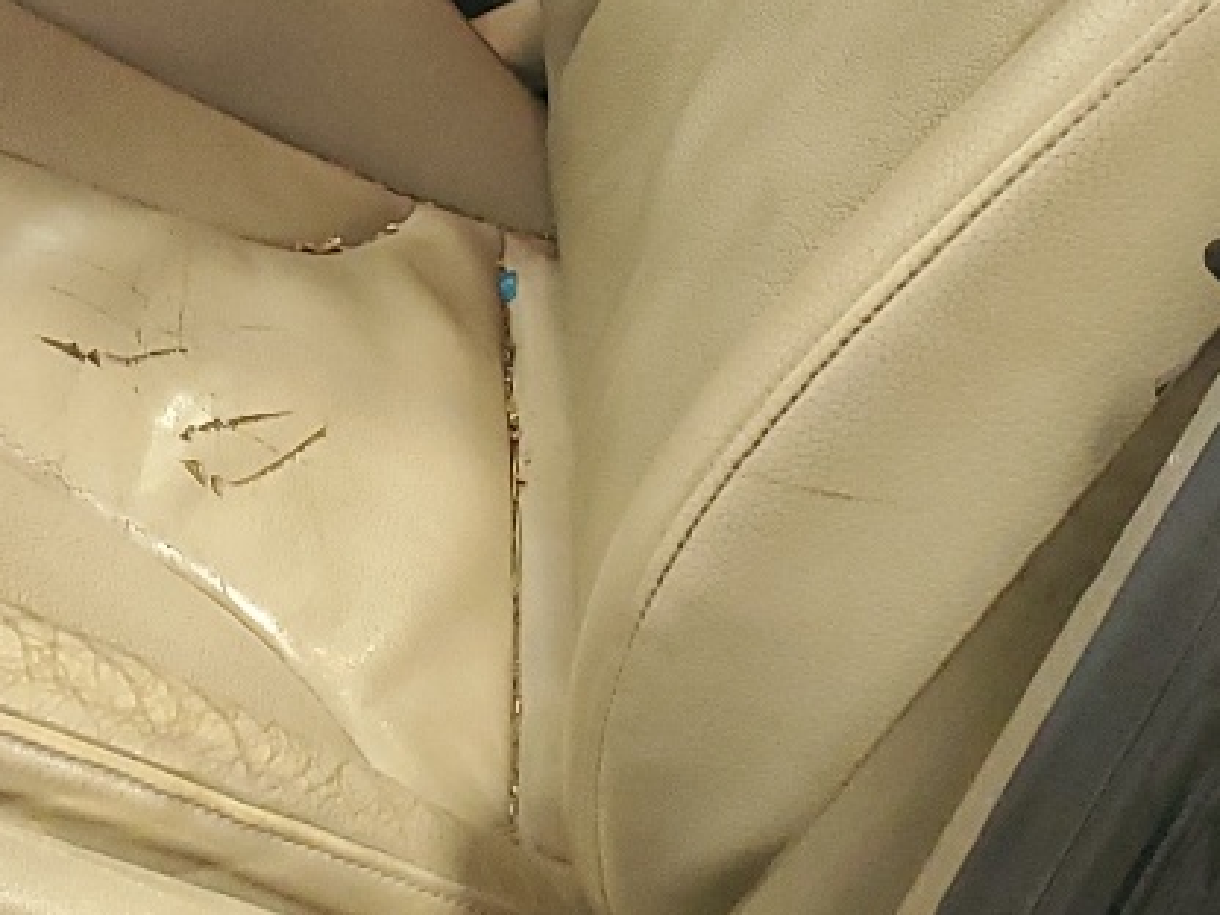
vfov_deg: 14.0
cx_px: -70
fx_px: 3524
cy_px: -405
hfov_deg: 19.0
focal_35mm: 100
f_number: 1.5
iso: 245
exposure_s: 1/60.2
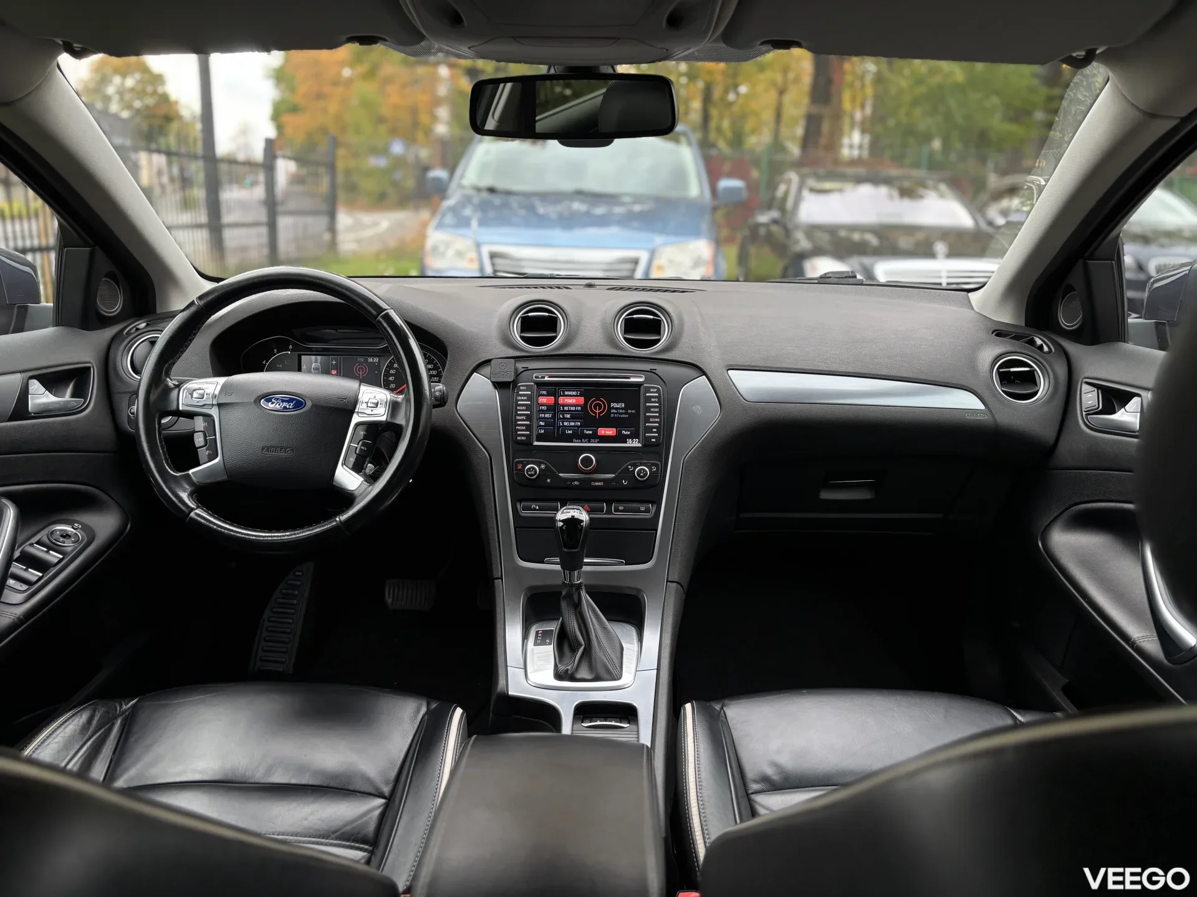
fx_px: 899
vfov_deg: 53.1
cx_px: 598
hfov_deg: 67.3
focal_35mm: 26
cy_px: 448
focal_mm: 5.96
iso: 125
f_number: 1.6
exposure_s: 1/79
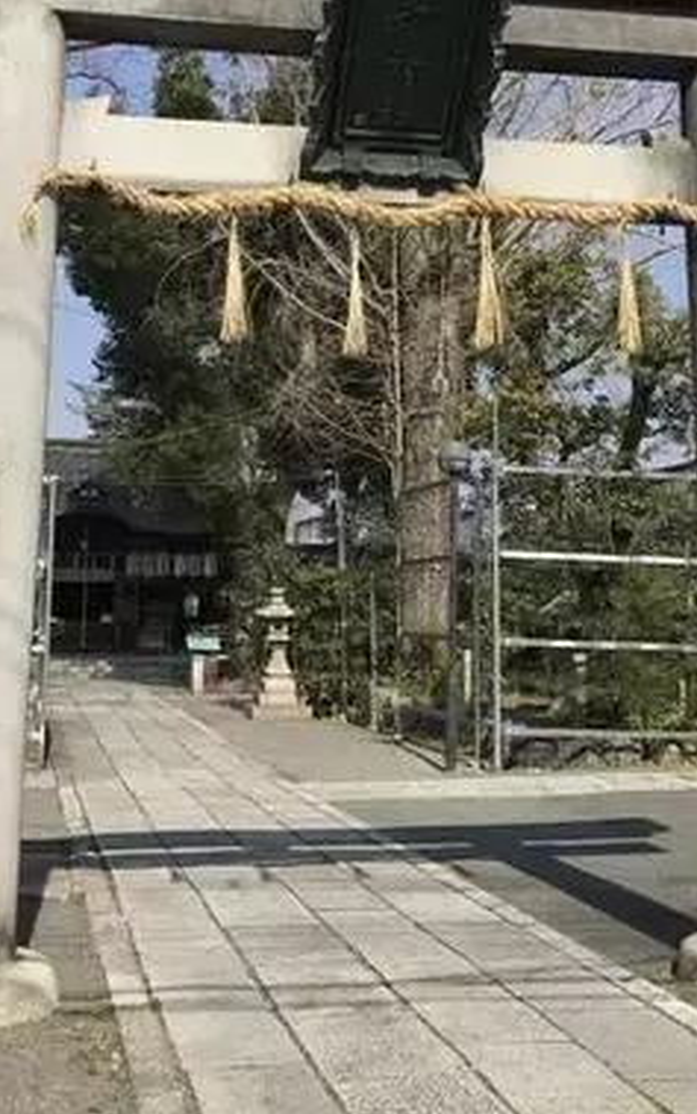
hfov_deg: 27.3
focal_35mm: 47
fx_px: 1428
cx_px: 265
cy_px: 464
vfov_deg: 42.5
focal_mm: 3.99
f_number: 1.8
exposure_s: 1/2660
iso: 20
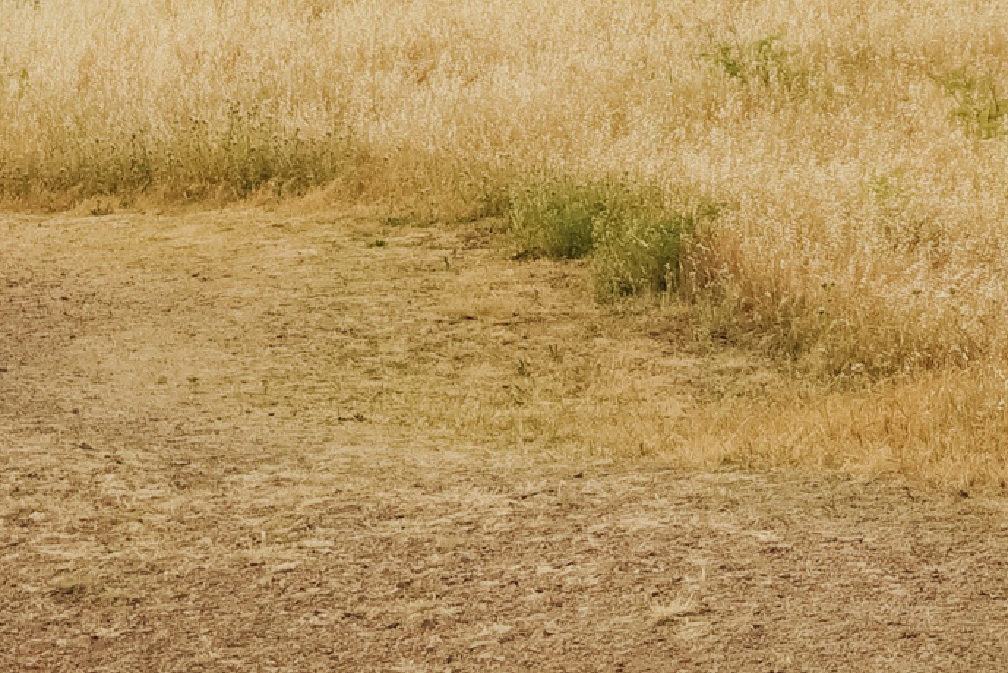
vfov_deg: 10.4
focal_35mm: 130
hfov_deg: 14.0
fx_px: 3641
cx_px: 1824
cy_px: -45
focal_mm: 35
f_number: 1.4
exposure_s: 1/4000
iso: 400
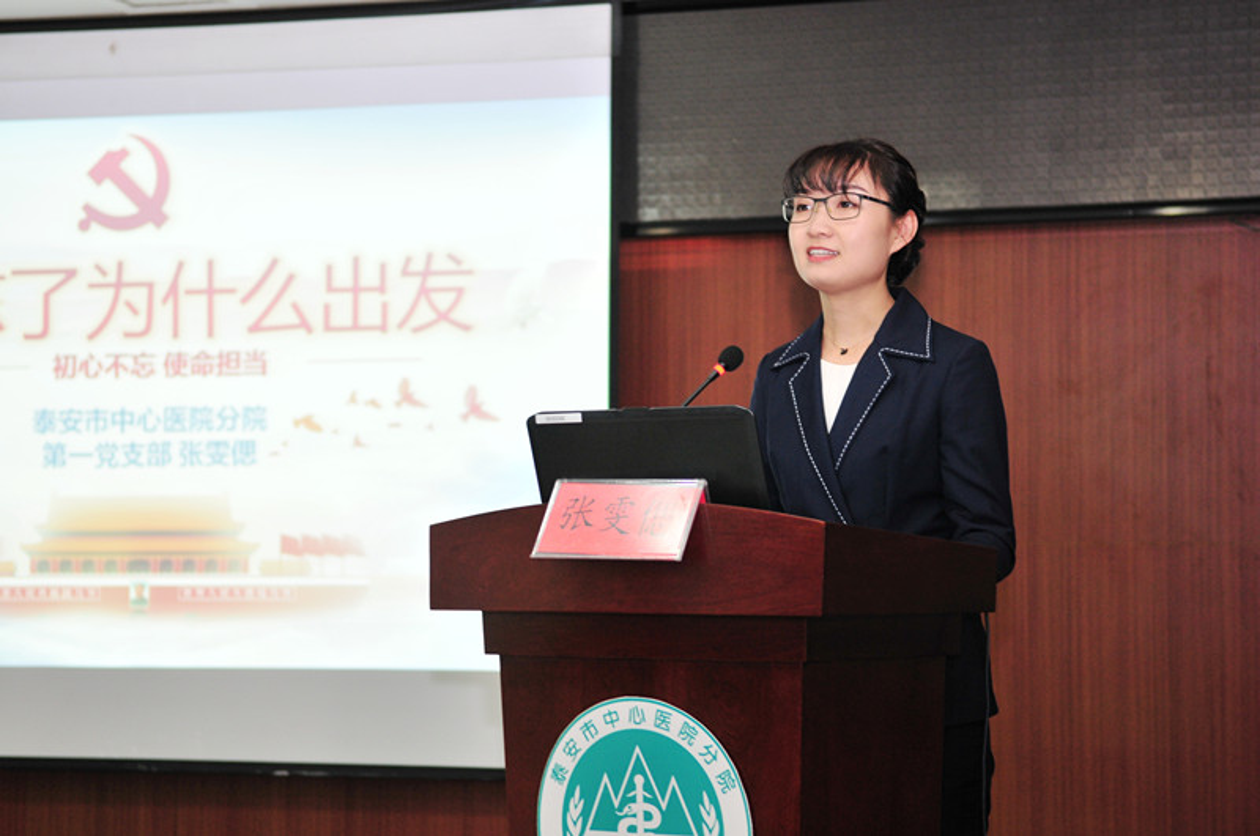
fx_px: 2726
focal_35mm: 78
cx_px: 630
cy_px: 418
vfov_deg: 17.4
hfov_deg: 26.0
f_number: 2.8
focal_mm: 52
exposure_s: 1/40
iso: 400
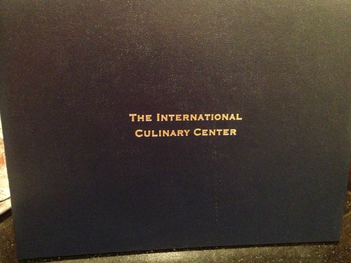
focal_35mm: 35
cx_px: 176
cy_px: 132
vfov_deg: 40.7
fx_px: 355
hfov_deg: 52.6
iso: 800
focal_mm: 4.28
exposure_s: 1/15
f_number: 2.4
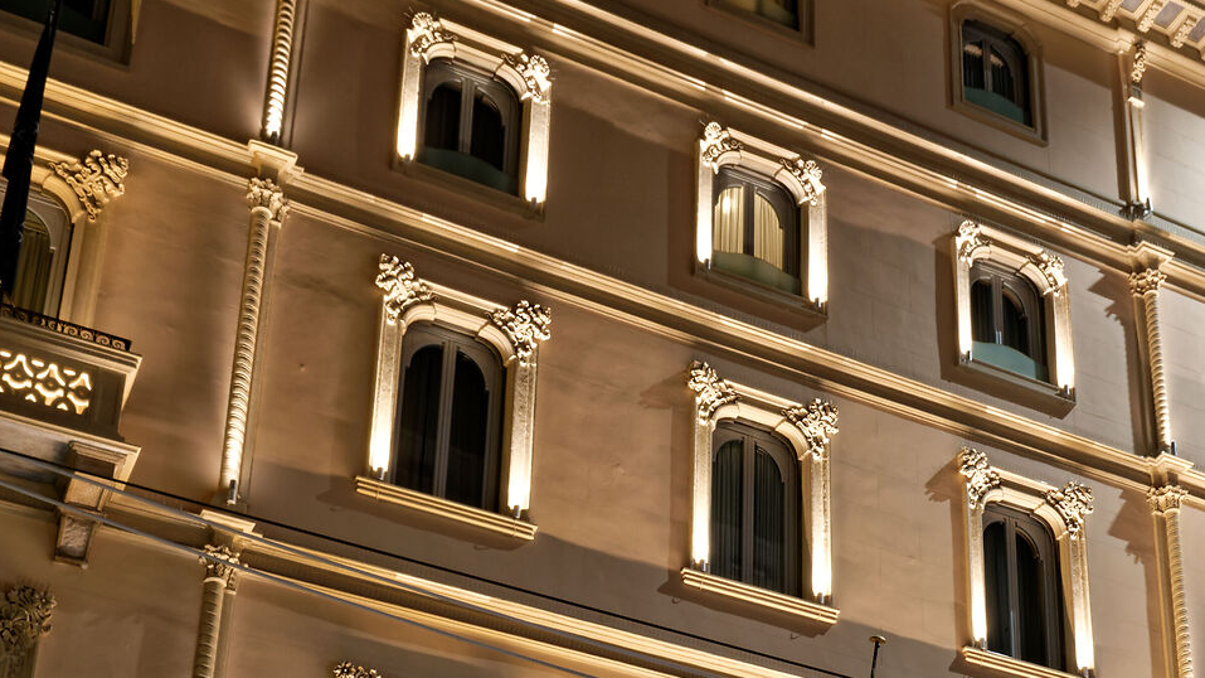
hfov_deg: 33.2
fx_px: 2013
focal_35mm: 63
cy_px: 866
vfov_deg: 17.9
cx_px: 761
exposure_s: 2.5
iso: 320
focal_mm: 24
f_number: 16
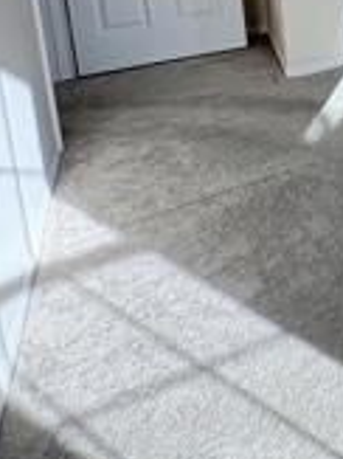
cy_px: -130
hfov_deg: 20.5
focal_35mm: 55
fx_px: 728
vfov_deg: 28.8
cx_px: 582
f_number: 2.2
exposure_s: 1/110
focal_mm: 2.22
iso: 40
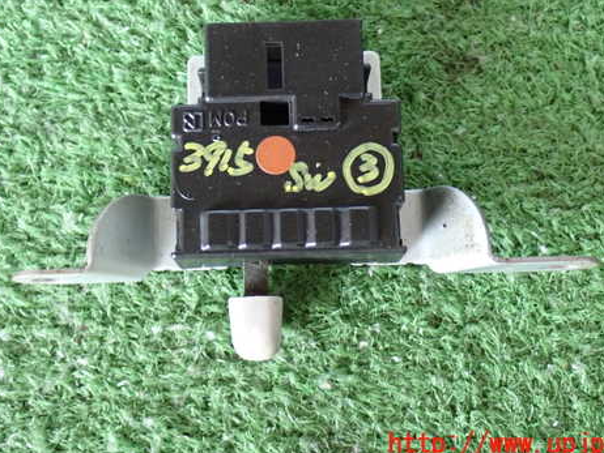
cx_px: 292
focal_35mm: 61
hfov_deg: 31.7
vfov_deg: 24.0
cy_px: 167
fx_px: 1065
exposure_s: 1/50
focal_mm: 8.4
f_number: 3.1
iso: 500
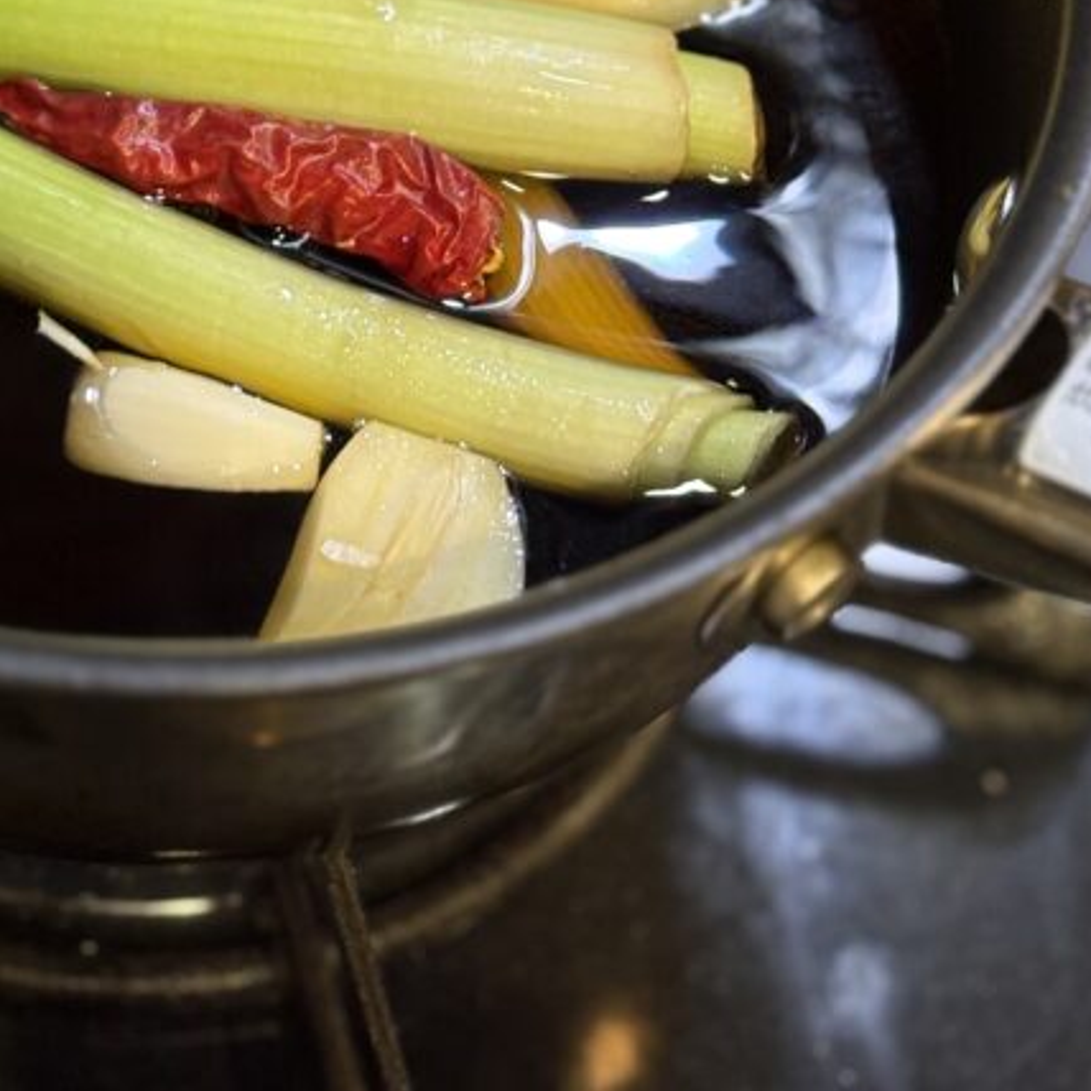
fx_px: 3922
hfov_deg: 15.8
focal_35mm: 110
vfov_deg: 15.3
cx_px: 365
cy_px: -173
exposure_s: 1/50
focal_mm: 5.96
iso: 100
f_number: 1.6
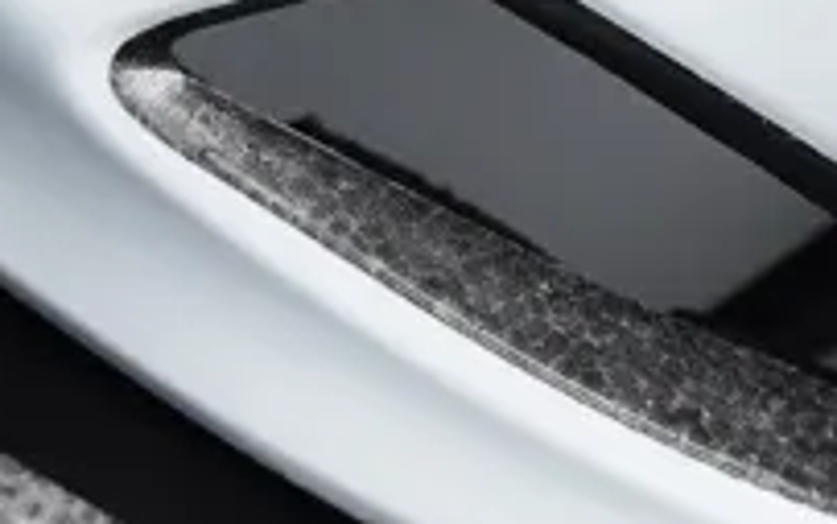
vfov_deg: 5.7
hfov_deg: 9.1
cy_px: -179
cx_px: 928
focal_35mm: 229
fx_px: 5225
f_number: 6.3
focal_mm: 38
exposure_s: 1/200
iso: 160
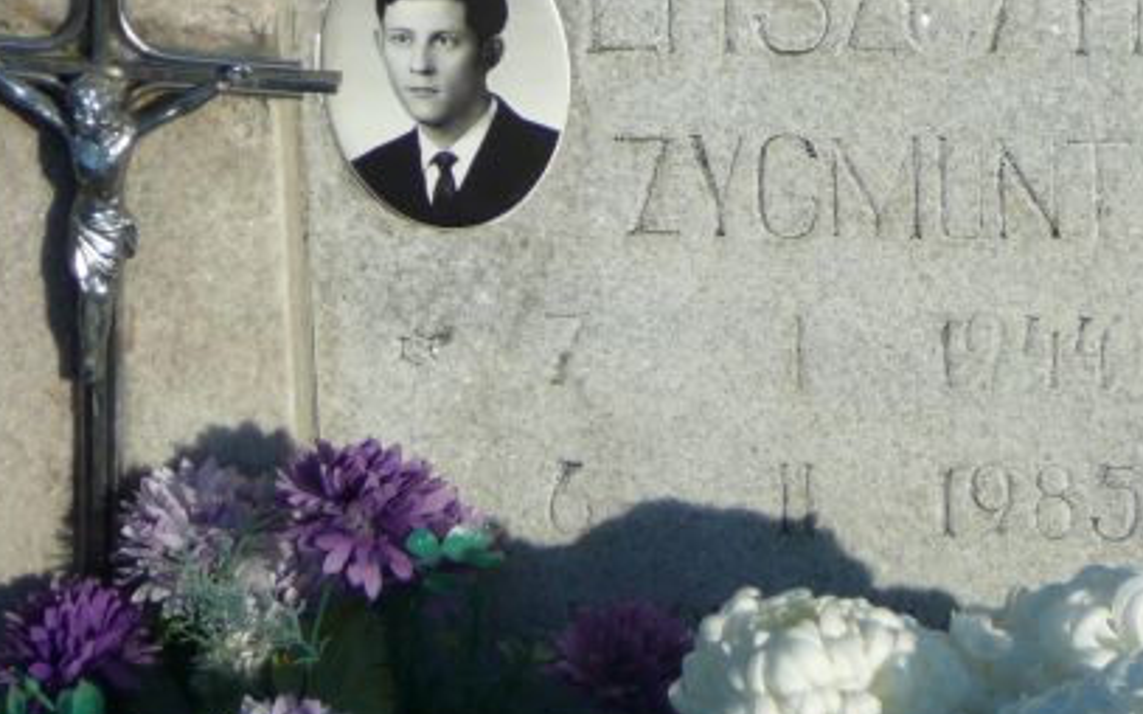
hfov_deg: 14.4
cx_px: 769
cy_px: 169
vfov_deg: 9.0
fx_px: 4515
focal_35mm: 145
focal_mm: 13
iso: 80
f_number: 3.8
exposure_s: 1/1000
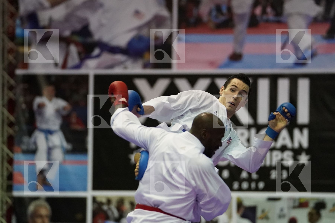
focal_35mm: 267
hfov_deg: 7.7
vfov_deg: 5.1
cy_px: 112
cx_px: 168
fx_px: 2484
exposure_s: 1/800
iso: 6400
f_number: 2.8
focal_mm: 178
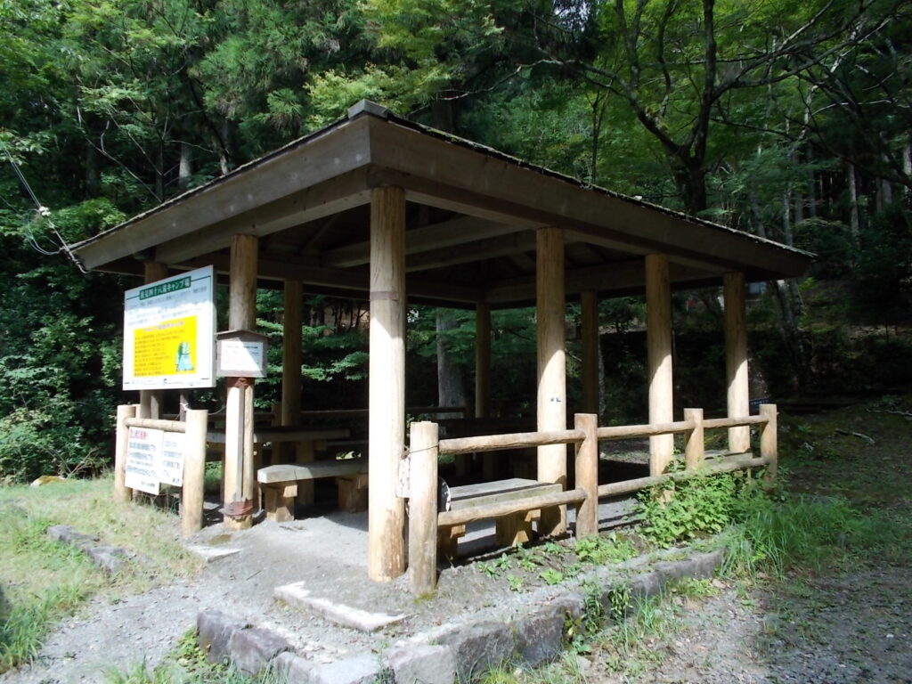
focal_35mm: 26
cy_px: 342
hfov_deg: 67.3
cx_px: 456
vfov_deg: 53.1
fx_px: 685
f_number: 3.2
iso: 80
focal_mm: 4.6
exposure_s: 1/320
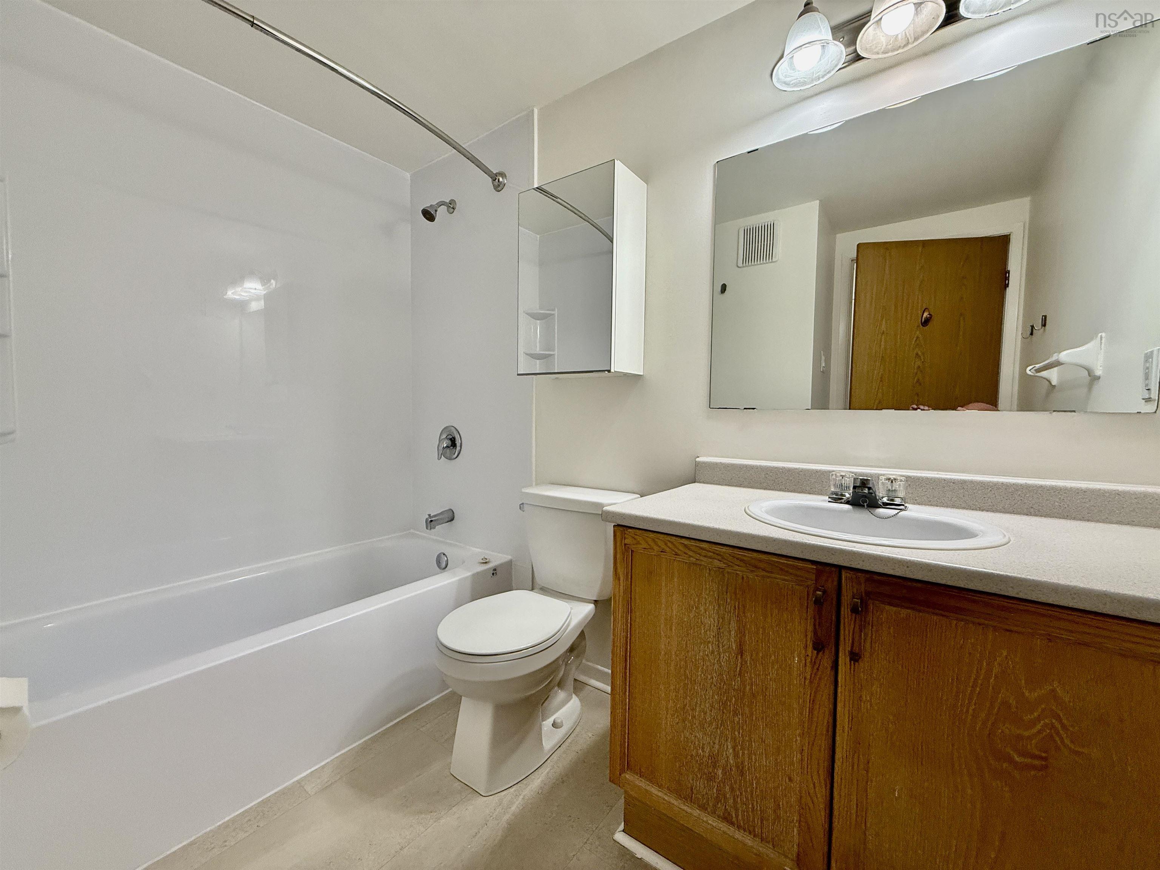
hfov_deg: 102.1
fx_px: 469
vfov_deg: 85.7
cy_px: 435
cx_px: 580
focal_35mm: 14
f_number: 2.2
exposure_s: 1/120
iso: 160
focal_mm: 2.22
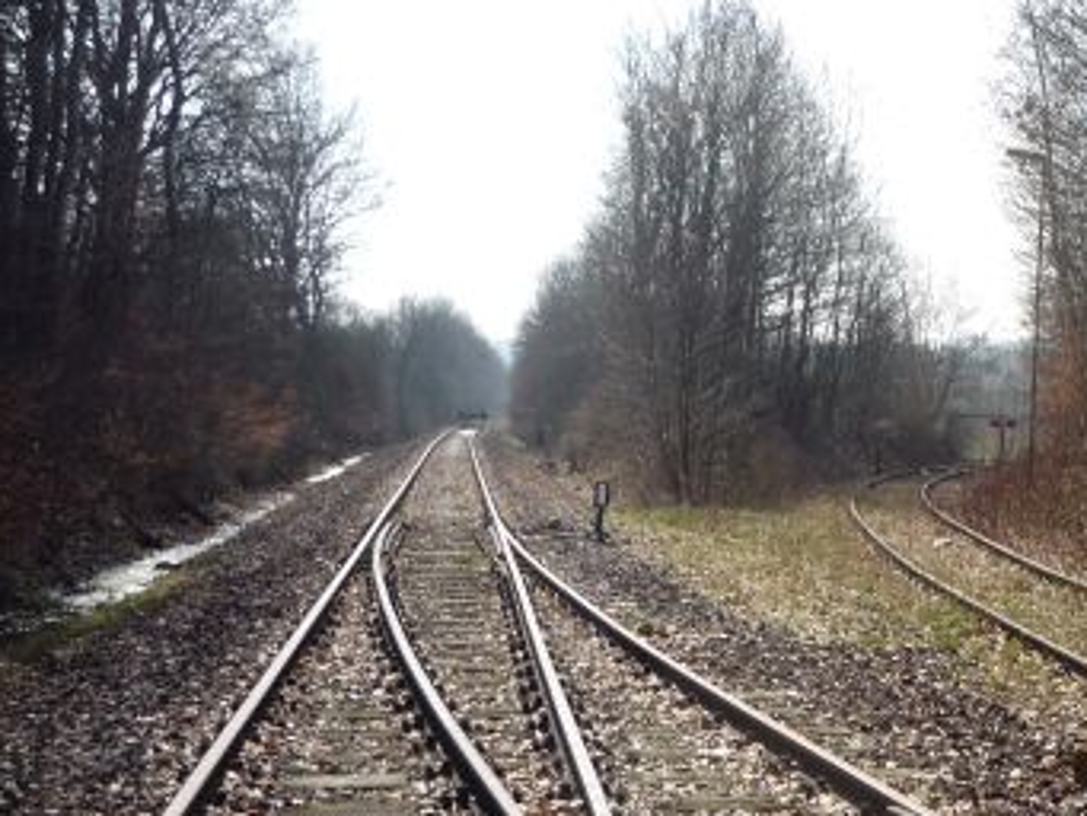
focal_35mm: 60
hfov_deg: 30.5
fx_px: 1885
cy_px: 536
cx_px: 1010
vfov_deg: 24.3
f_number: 4.5
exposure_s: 1/400
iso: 100
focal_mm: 5.2
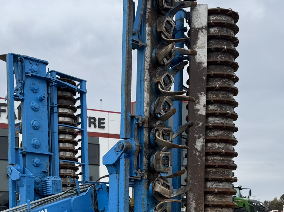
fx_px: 459
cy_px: 194
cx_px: 84
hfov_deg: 33.9
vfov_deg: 25.2
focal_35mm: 56
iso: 80
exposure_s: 1/4049
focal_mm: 6.76
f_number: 1.78
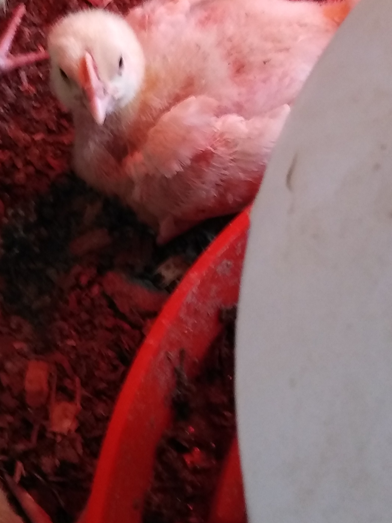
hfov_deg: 19.9
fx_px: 1117
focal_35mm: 74
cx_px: 157
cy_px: 126
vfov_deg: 26.0
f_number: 2.2
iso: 361
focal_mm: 3.46
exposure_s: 1/20
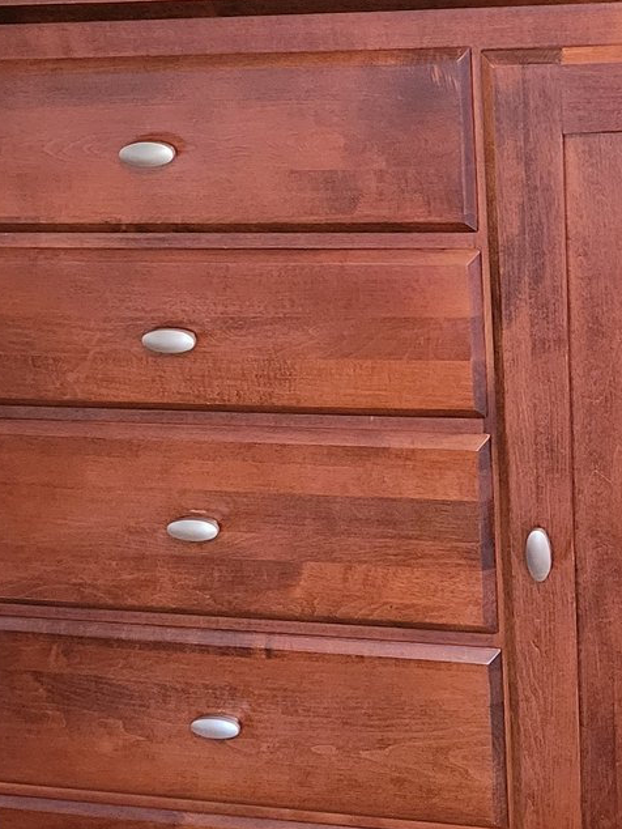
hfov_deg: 18.0
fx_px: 1963
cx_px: 254
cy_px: 549
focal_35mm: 82
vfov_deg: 23.7
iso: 640
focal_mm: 5.4
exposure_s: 1/40
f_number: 1.8
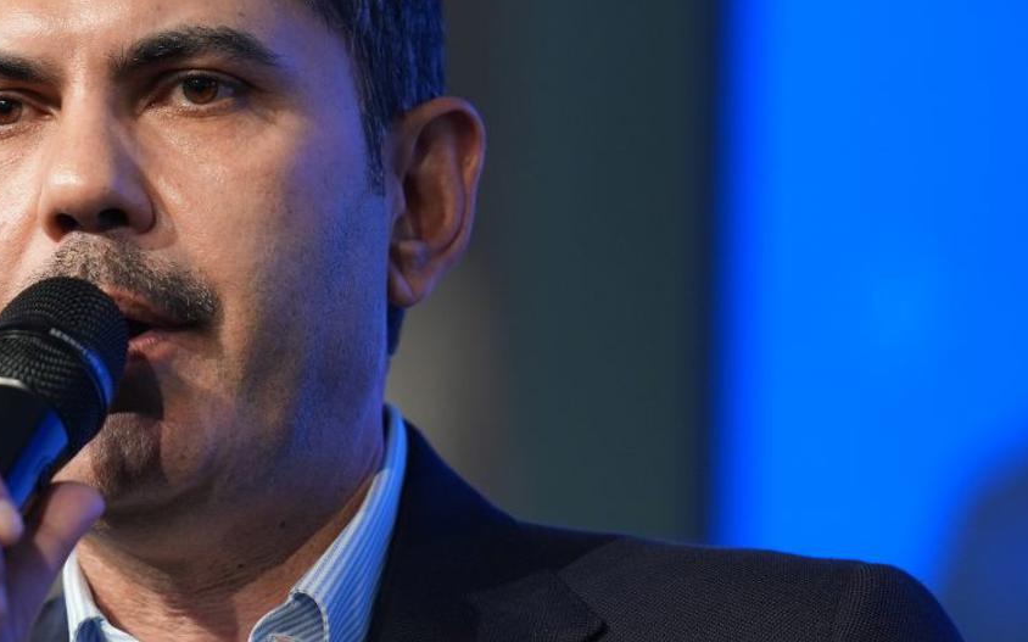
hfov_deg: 4.8
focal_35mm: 435
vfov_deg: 3.0
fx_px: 12184
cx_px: 66
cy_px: 242
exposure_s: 1/200
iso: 500
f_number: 2.8
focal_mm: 200
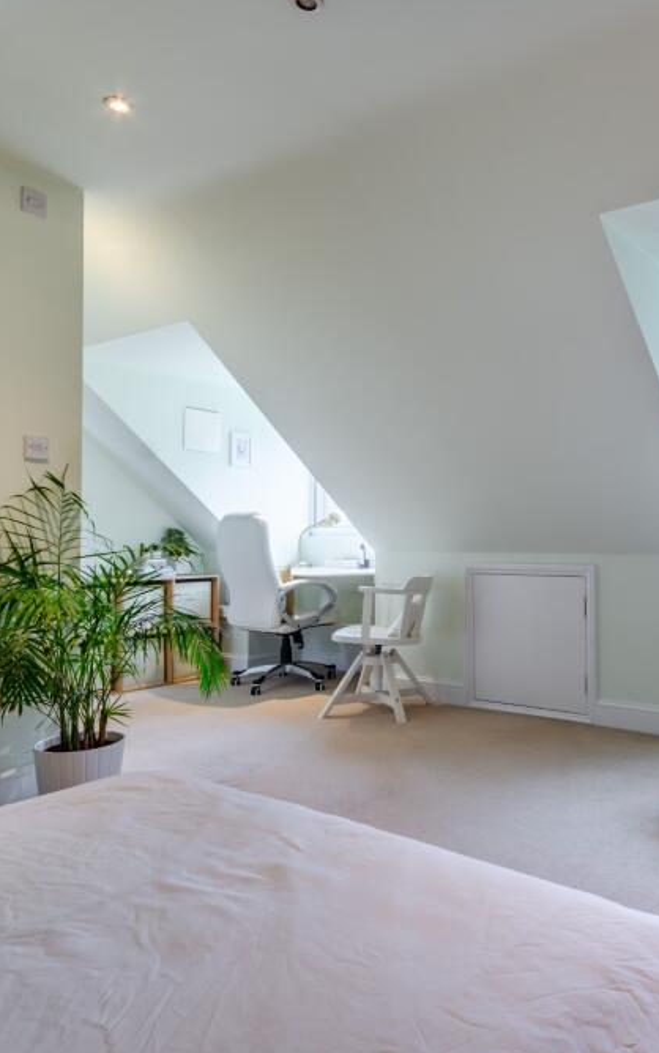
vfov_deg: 70.9
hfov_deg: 46.6
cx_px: 476
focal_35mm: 26
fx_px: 740
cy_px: 523
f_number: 8
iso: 100
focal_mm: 11
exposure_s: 1/6
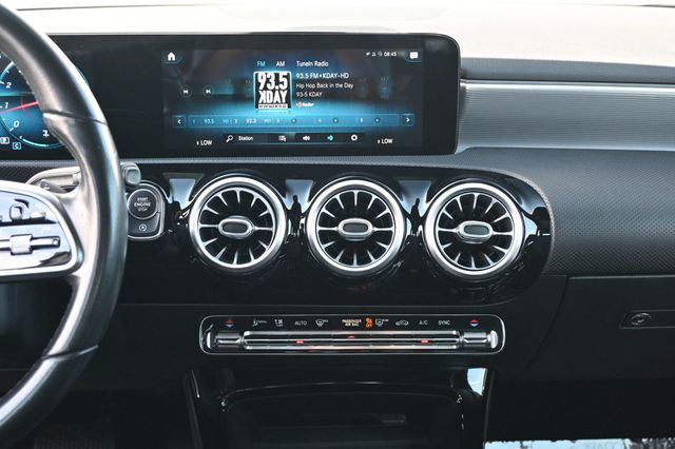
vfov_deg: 25.0
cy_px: 224
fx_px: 1012
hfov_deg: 36.9
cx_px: 338
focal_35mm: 54
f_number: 5.3
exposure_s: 1/125
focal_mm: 36
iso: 1100
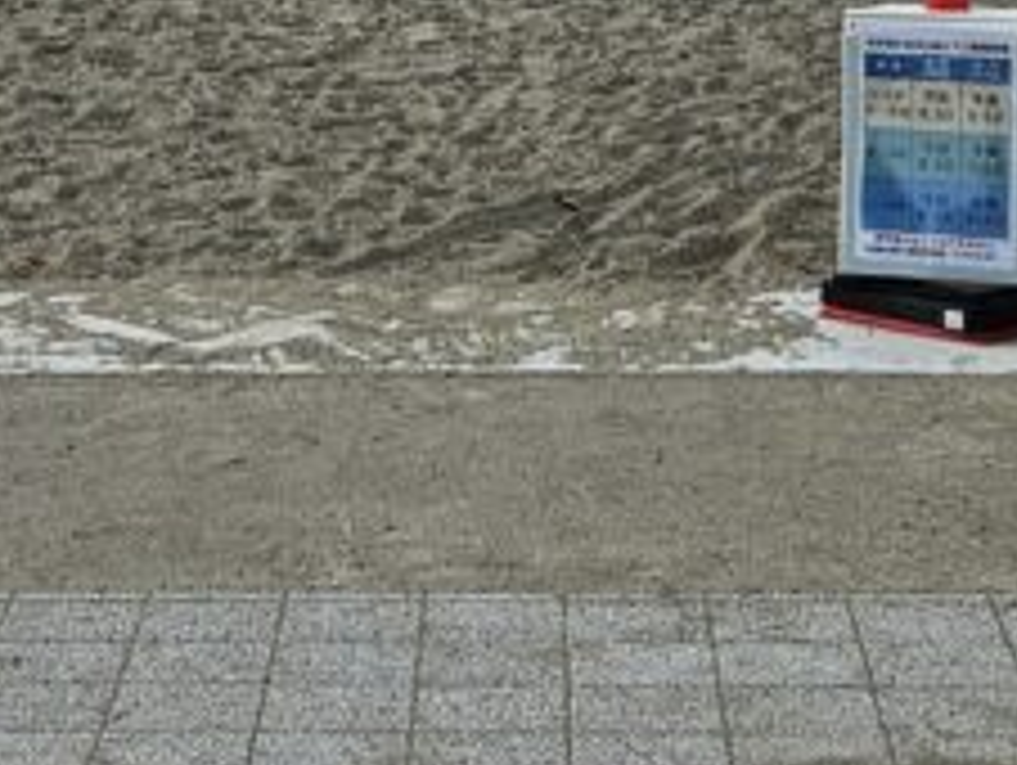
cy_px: -490
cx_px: 194
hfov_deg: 15.1
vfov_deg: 10.9
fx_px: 3823
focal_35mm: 130
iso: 25
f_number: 1.8
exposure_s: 1/3540
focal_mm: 5.4
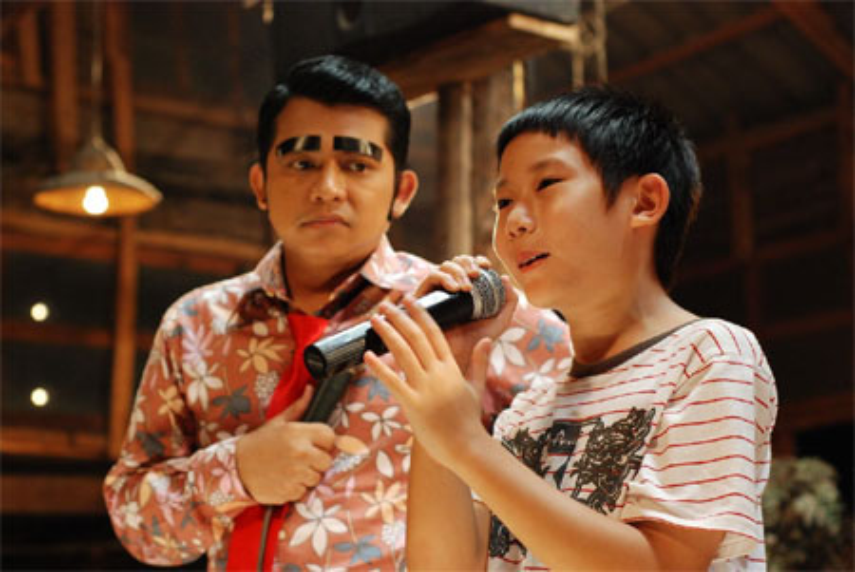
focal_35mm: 75
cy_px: 286
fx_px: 1783
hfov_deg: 27.0
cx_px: 428
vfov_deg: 18.2
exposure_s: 1/60
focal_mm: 50
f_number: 4
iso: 800
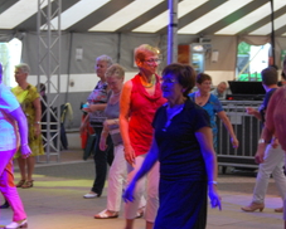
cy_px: 98
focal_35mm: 130
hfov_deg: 14.7
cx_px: 74
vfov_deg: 11.9
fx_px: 1103
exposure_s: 1/30
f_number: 4.8
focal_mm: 35
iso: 400
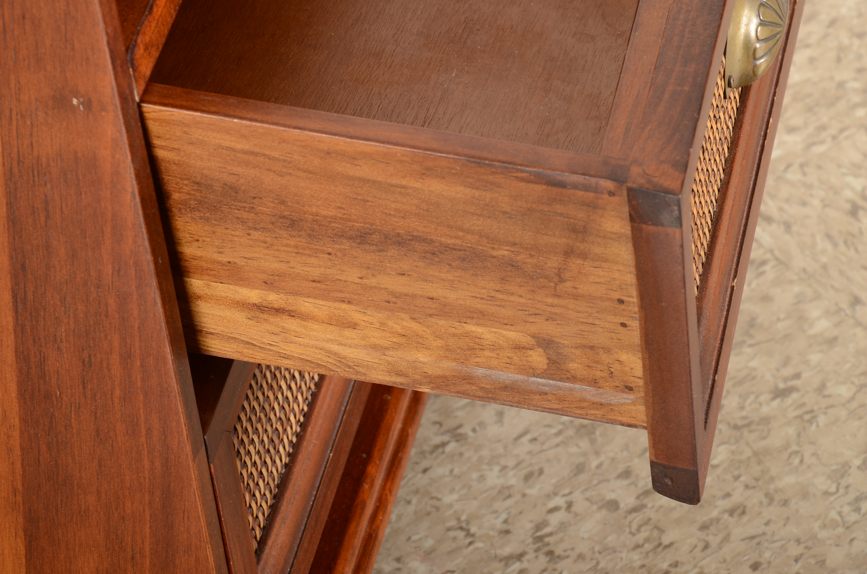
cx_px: 434
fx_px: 3785
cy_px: 287
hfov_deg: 13.1
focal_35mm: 158
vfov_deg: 8.7
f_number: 11
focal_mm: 105
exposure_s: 1/200
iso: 160
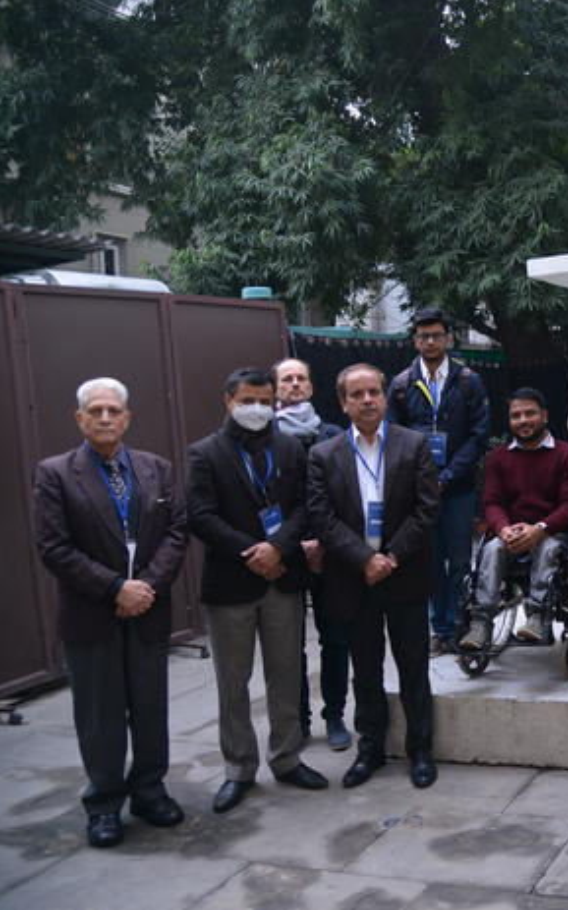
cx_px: 670
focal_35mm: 37
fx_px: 917
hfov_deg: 29.8
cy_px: 454
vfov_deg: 52.8
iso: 1250
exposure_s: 1/80
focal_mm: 24
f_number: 4
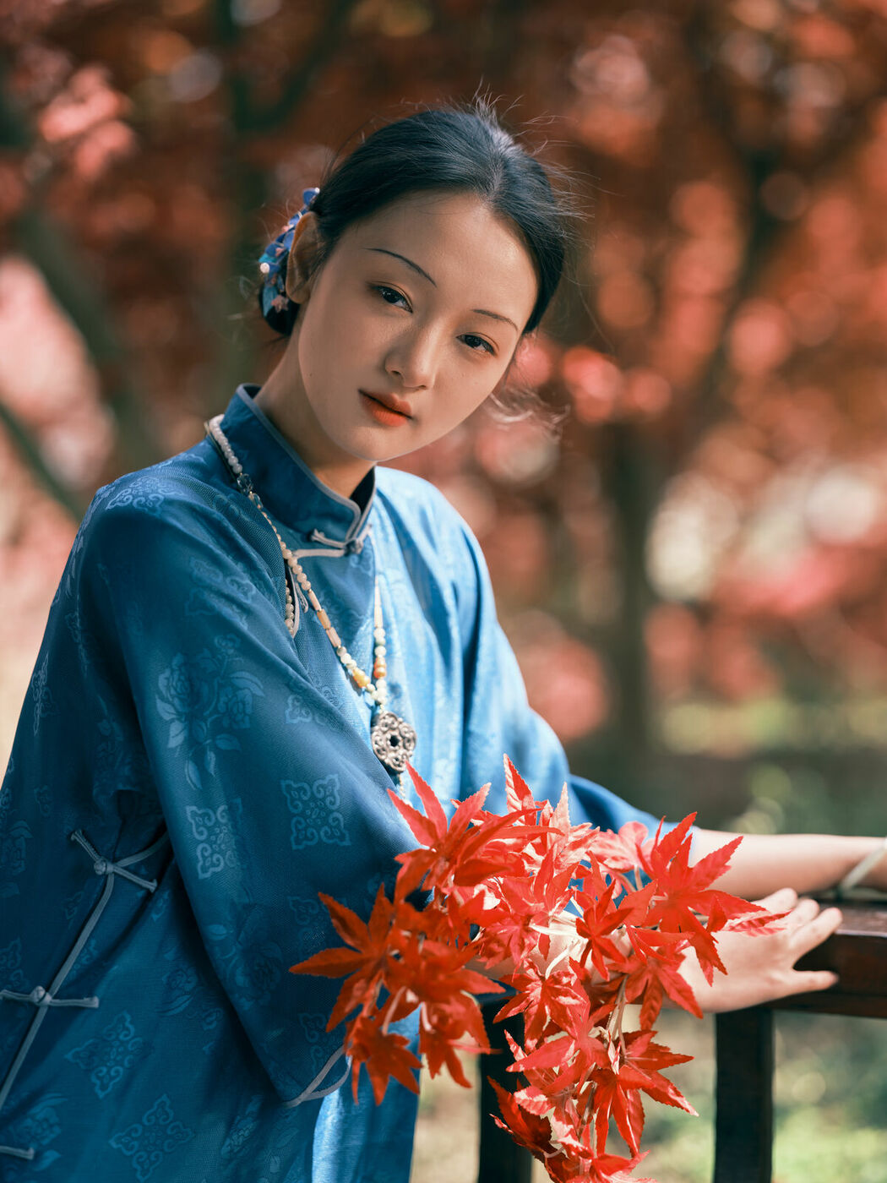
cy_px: 592
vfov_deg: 22.5
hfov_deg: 17.0
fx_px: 2972
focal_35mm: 87
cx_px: 444
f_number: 2.5
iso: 100
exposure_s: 1/250
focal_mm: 110
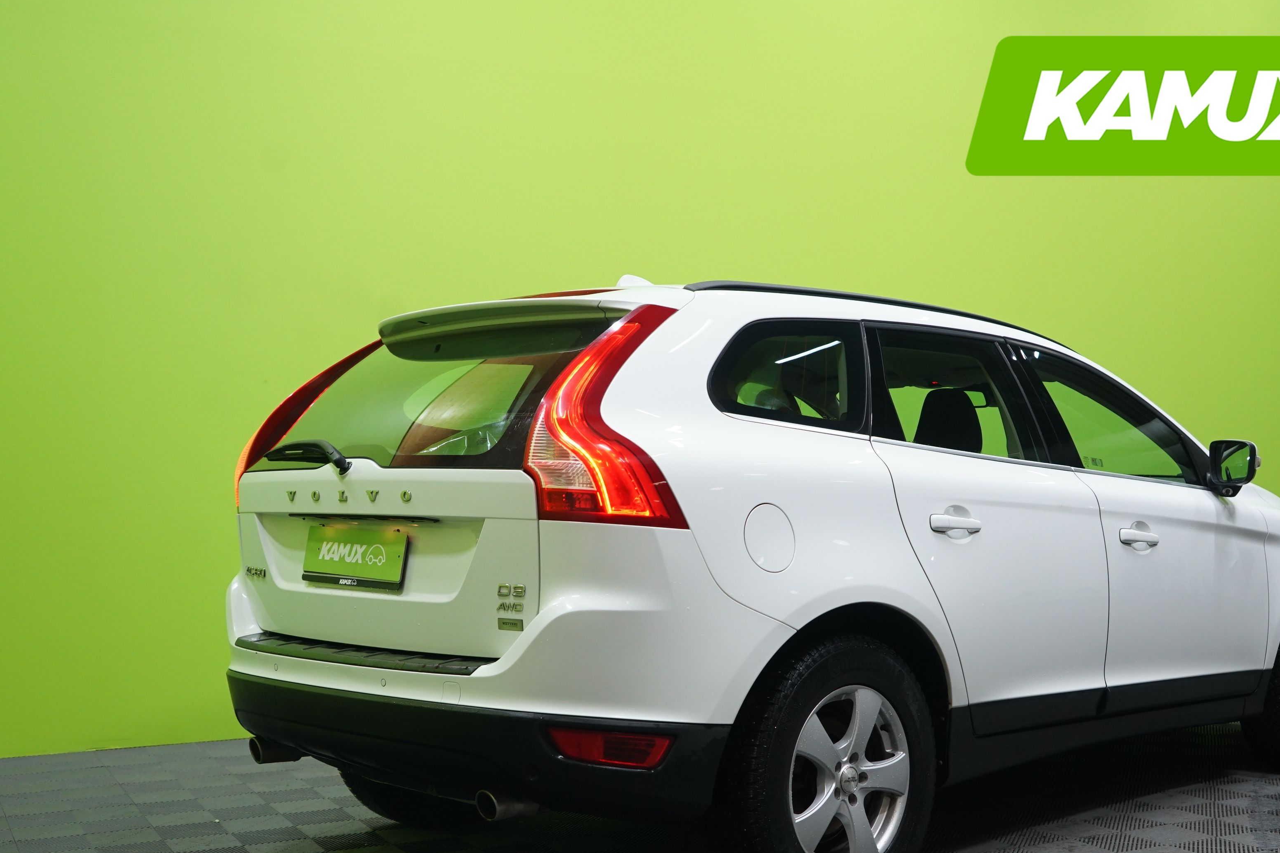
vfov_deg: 31.8
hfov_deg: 46.2
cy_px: 527
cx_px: 761
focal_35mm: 42
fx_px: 1493
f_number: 4.5
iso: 800
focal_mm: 33
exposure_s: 1/20
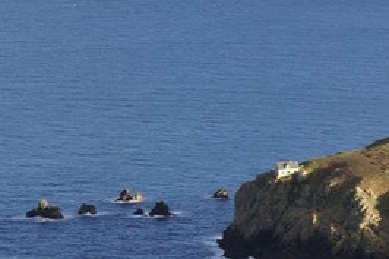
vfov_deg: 5.2
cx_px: 1089
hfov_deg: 7.1
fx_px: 2862
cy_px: 189
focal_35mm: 265
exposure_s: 1/1000
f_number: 4.5
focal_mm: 44
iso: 400
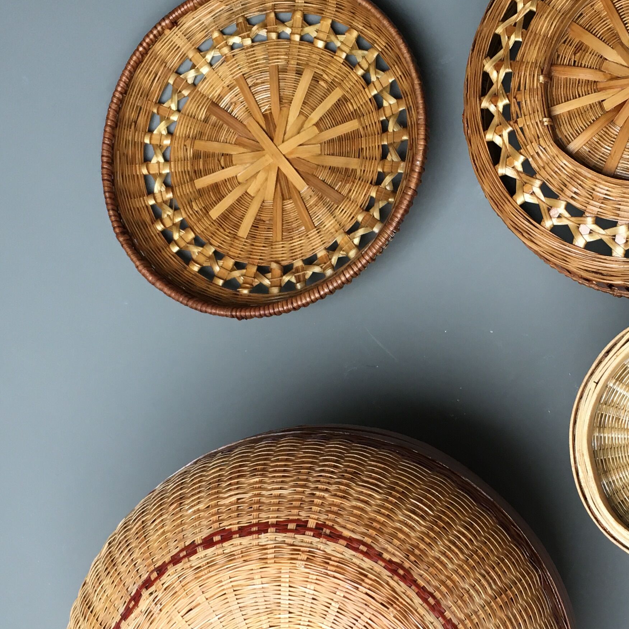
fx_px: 1213
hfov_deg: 28.8
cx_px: 448
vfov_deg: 29.0
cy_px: 381
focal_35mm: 59
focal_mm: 4.15
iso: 64
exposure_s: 1/33
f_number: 2.2
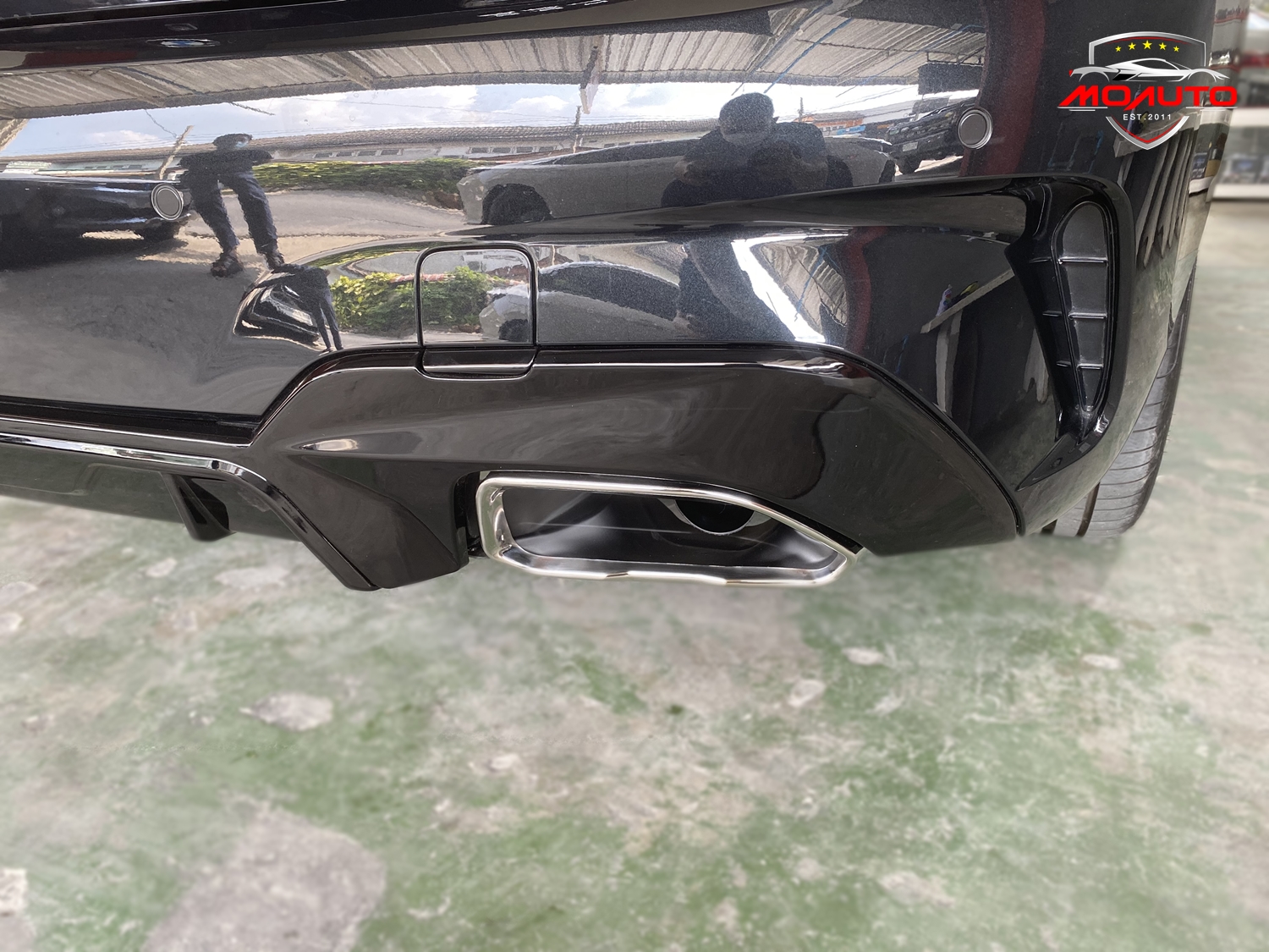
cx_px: 634
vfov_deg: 53.1
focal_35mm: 26
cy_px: 476
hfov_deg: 67.3
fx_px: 953
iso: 100
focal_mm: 4.25
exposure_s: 1/100
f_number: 1.8
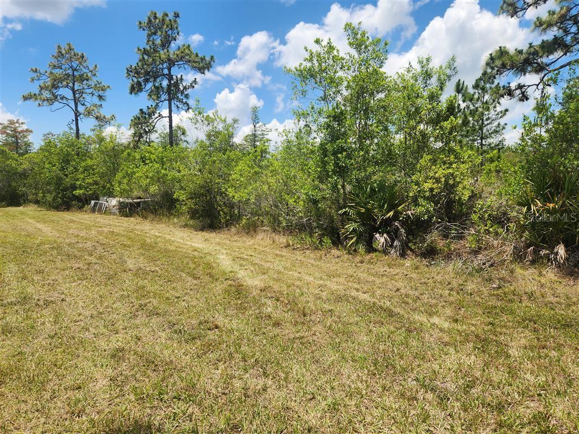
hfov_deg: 73.9
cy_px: 217
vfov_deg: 58.9
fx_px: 385
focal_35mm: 23
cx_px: 290
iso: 20
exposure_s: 1/1480
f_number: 1.8
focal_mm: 5.4
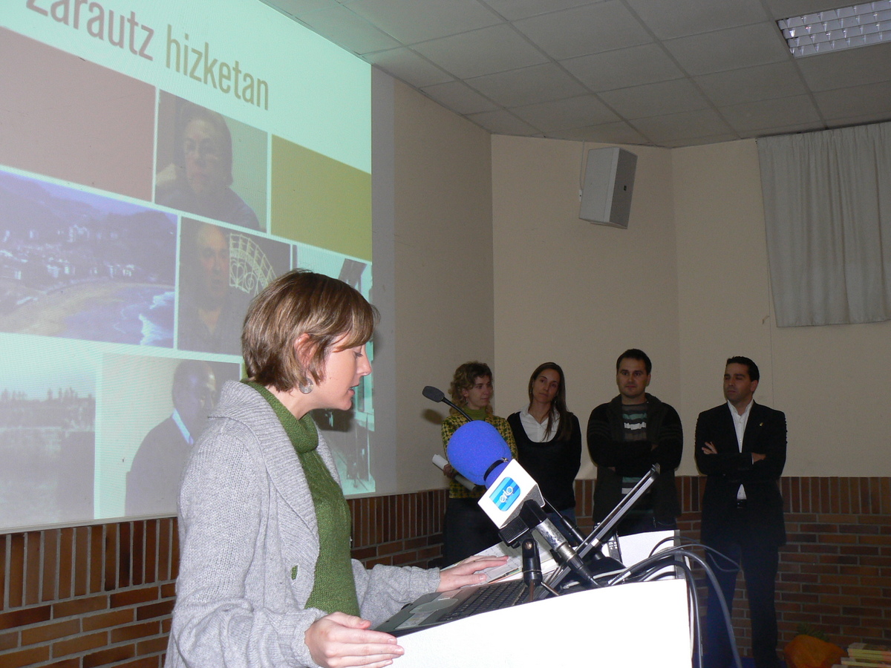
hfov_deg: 51.4
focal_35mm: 36
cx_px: 446
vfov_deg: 39.7
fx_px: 927
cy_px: 334
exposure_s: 1/30
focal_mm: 6
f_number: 3.6
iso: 100
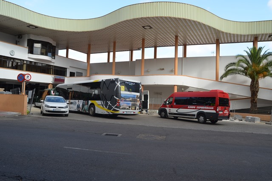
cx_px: 136
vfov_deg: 47.7
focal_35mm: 27
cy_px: 90
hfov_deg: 67.5
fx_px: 204
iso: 200
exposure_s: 1/200
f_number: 7.1
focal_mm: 18
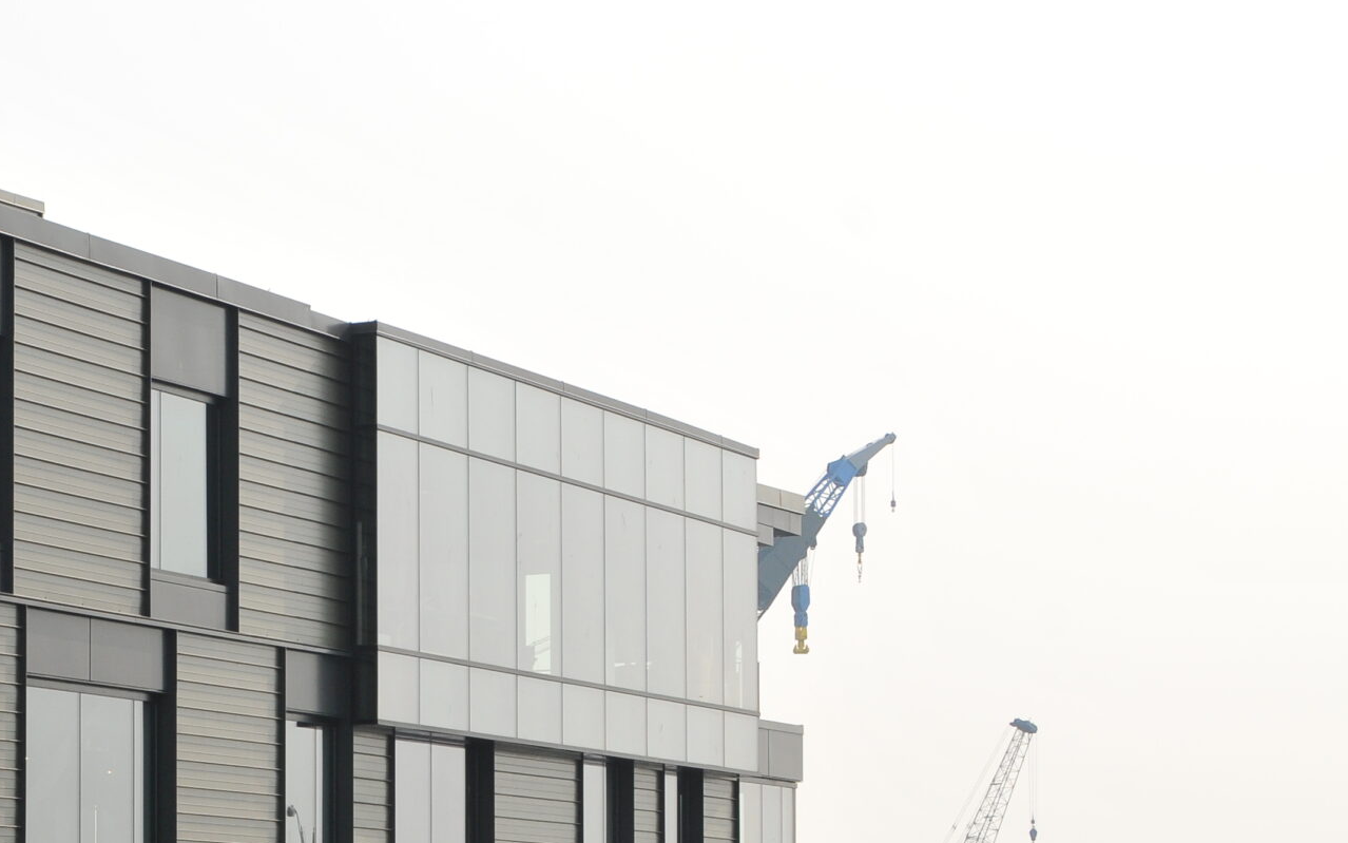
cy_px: 842
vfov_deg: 12.1
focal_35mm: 107
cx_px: 7
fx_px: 3932
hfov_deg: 18.9
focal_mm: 35
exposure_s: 1/640
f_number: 8
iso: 320
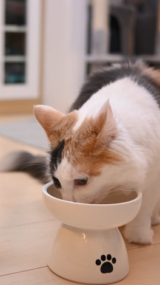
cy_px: 143
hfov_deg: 20.3
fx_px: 430
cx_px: -9
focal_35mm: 57
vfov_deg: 36.6
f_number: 2
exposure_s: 1/200
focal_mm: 24
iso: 200
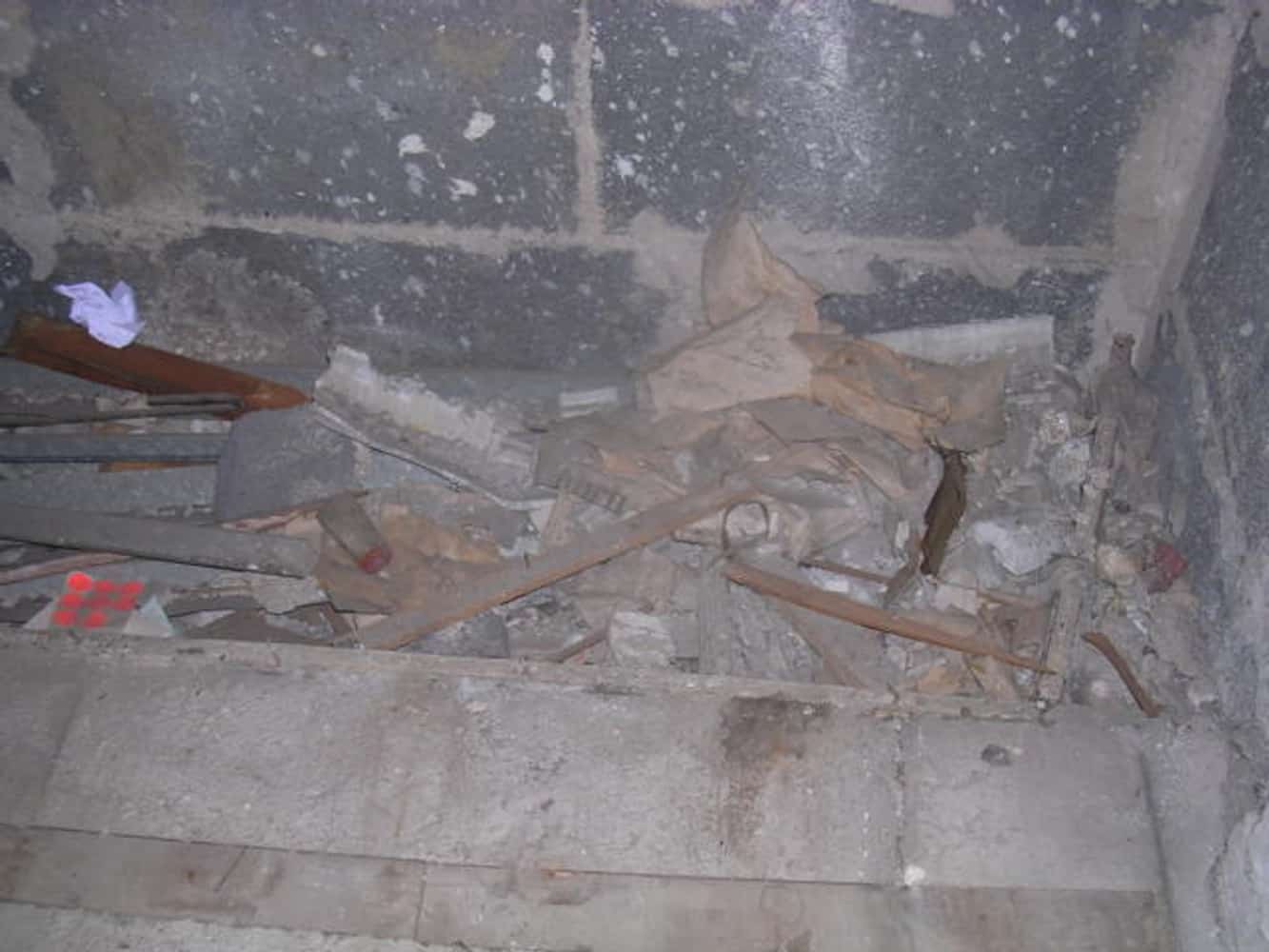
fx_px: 1393
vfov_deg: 37.7
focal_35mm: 38
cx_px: 634
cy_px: 476
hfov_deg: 49.0
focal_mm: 5.8
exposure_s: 1/60.1
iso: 100
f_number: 2.8
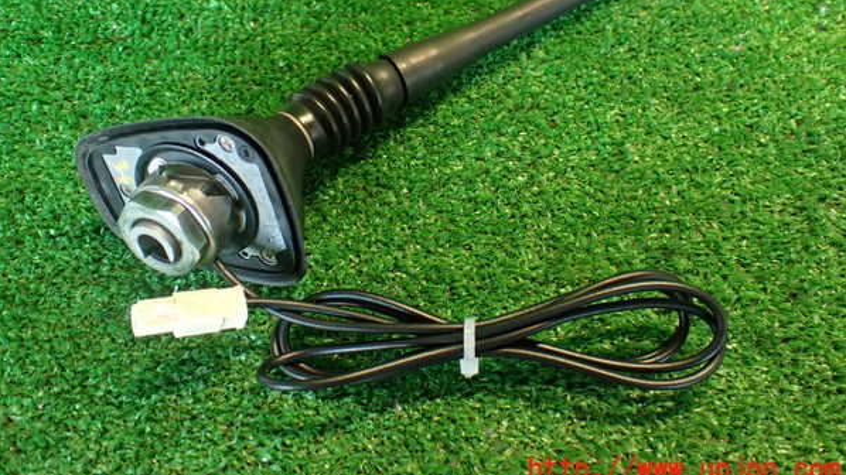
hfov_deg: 56.6
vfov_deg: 33.5
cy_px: 170
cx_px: 423
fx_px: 785
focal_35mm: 35
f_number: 2.4
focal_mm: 5.79
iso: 400
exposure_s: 1/30
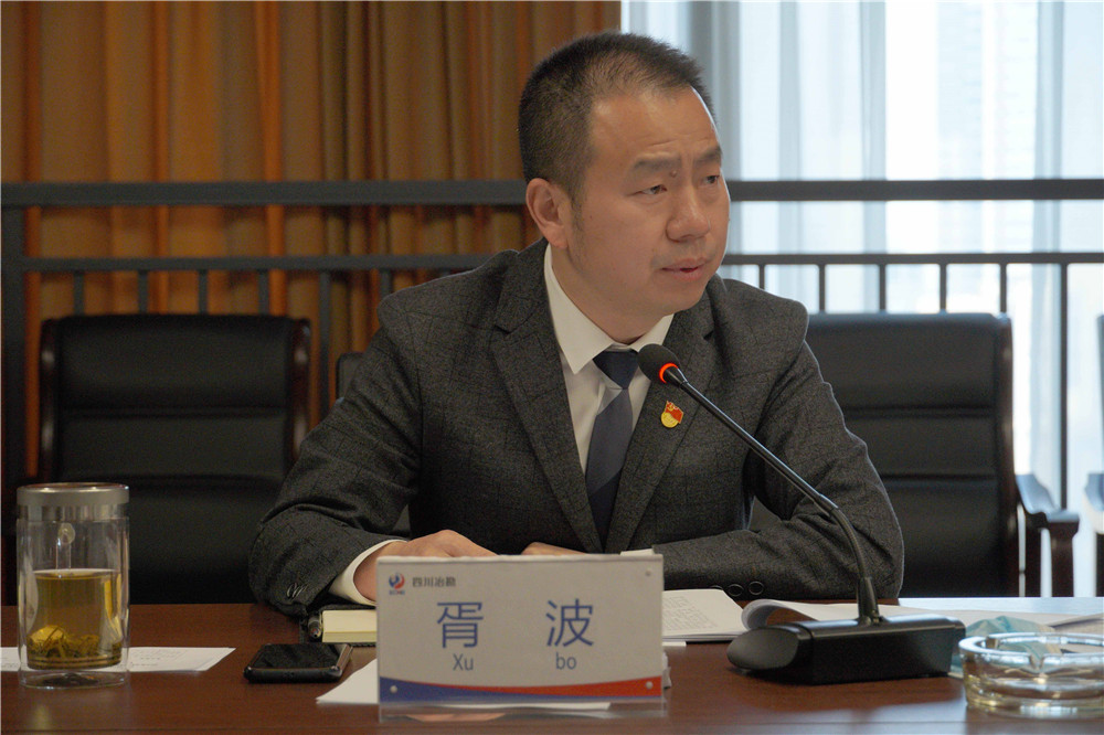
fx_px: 3035
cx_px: 552
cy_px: 368
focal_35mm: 99
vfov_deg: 13.8
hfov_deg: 20.6
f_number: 5.6
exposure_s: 1/250
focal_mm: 66
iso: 800
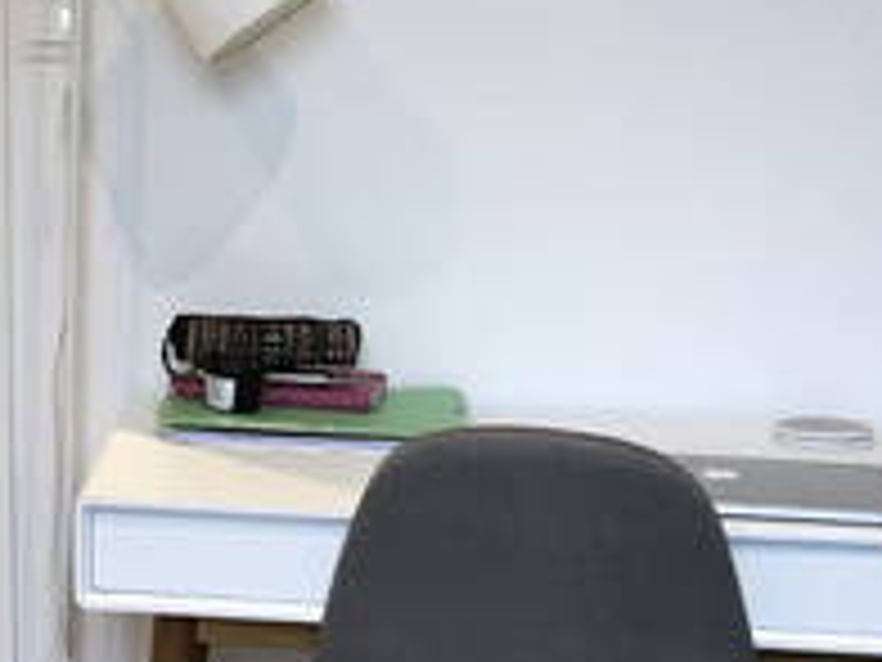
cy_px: 9
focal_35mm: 113
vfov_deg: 12.9
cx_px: -302
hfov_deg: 16.4
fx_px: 2879
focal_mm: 3.99
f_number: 1.8
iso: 40
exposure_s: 1/17
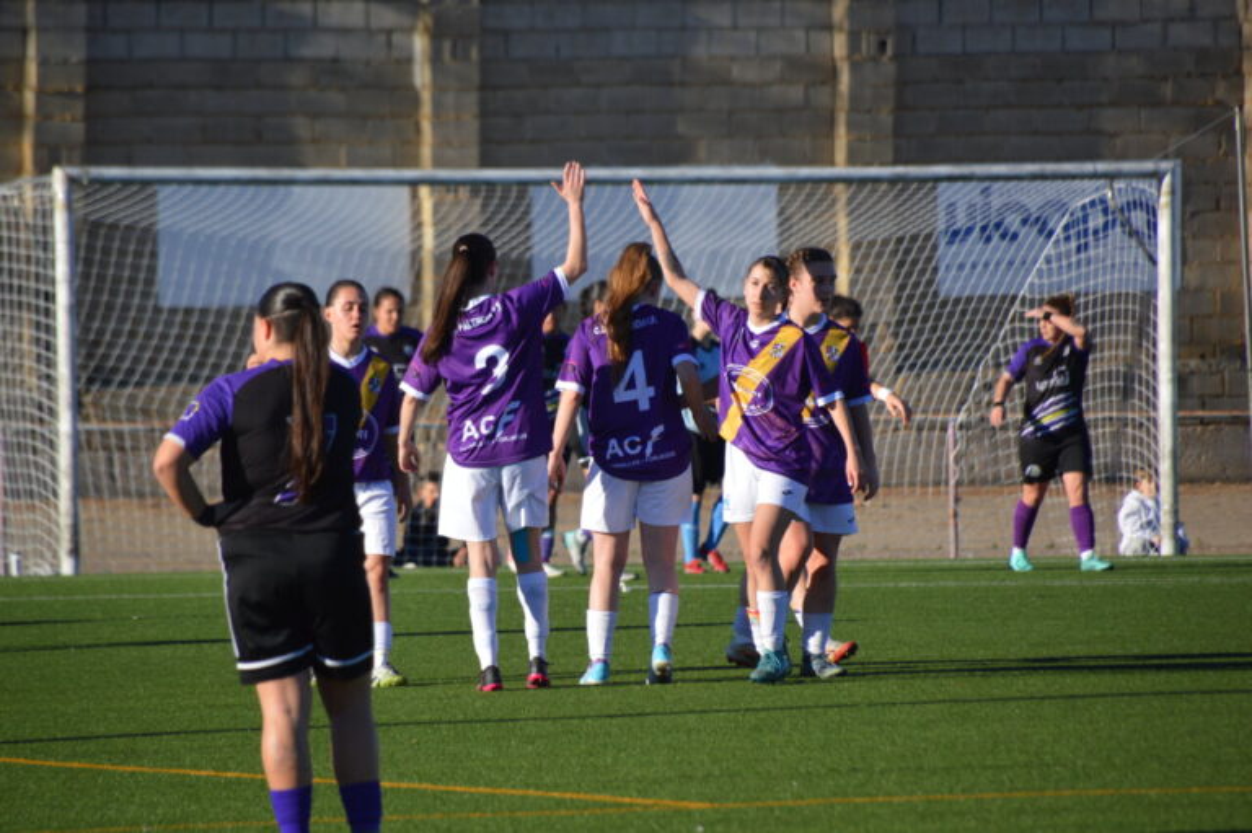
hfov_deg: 5.1
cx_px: 626
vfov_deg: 3.4
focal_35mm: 405
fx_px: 14075
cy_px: 416
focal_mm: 270
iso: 140
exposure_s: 1/500
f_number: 6.3
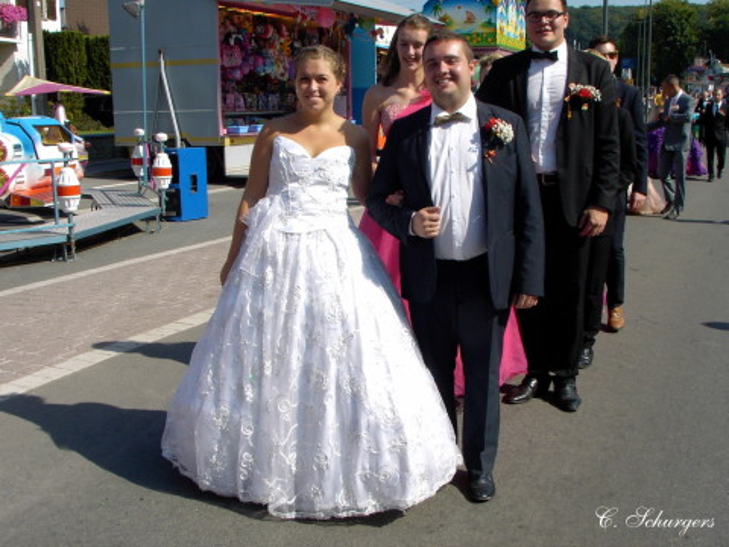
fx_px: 969
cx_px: 364
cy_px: 274
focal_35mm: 46
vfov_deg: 31.5
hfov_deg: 41.2
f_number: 5.6
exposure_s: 1/300
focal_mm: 7.1
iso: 70
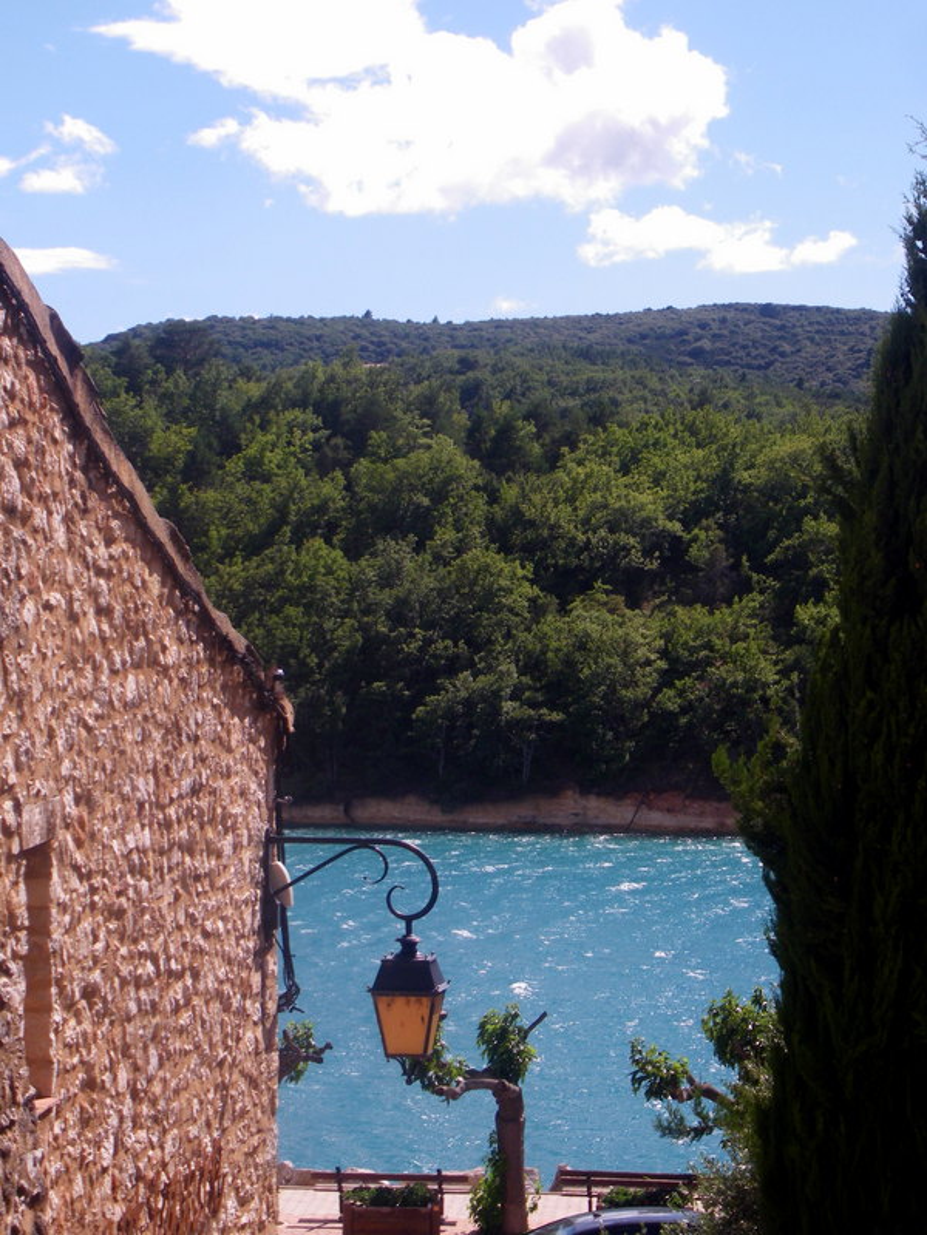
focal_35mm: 148
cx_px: 464
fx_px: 5284
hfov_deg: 10.0
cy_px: 618
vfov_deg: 13.3
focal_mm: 26.2
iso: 64
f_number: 5.4
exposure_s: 1/320
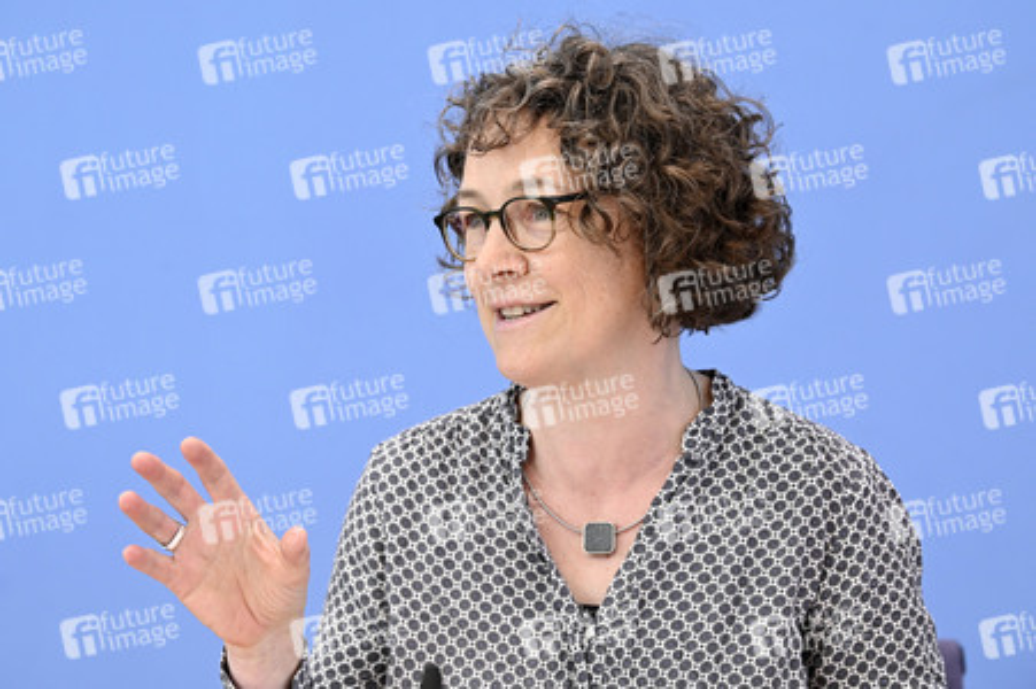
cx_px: 518
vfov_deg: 10.5
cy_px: 344
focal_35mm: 130
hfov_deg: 15.8
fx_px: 3738
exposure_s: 1/640
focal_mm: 130
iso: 3200
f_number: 5
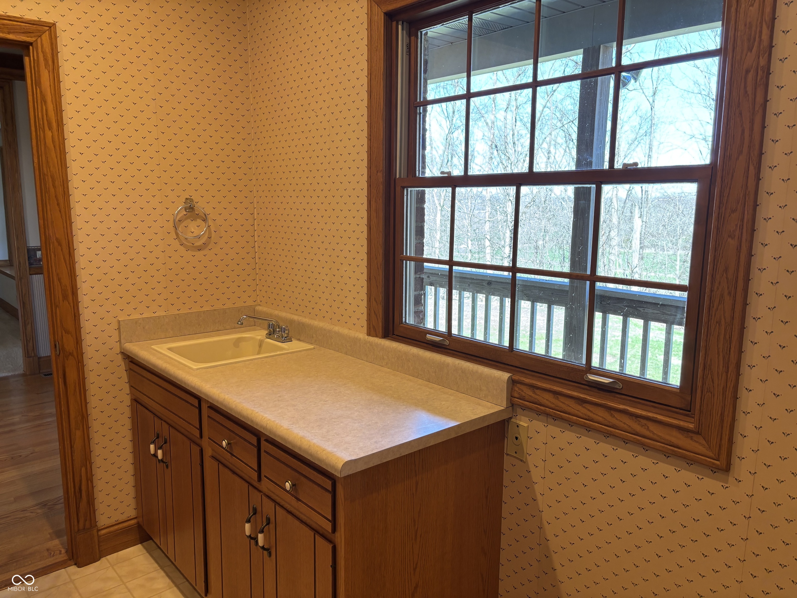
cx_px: 398
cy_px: 299
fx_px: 599
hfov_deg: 67.3
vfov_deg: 53.1
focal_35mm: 26
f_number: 1.6
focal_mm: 5.96
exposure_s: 1/120
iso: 80
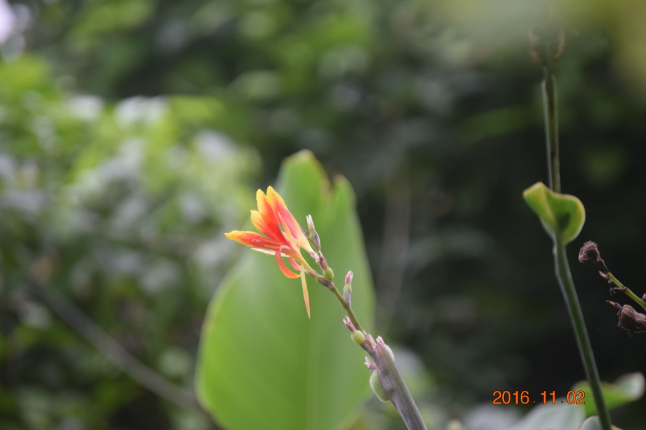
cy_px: 215
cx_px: 323
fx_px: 5381
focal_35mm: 300
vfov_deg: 4.6
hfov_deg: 6.9
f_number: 5.6
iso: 800
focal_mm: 200
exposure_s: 1/800
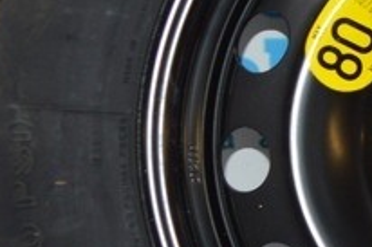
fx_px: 1538
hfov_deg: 13.2
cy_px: 134
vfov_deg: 9.2
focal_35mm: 149
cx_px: 506
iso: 400
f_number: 4
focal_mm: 20
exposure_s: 1/80
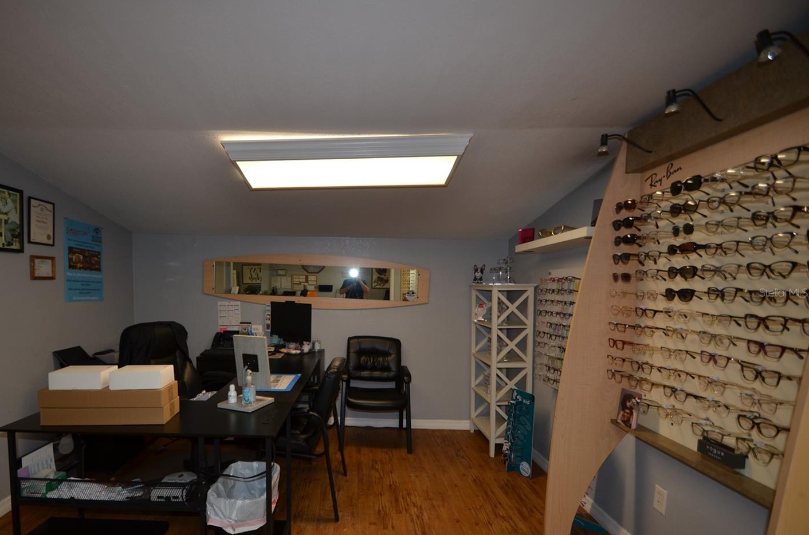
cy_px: 292
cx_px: 352
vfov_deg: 70.0
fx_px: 381
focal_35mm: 17
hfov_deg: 92.9
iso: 250
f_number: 4
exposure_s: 1/60
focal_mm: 10
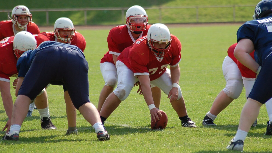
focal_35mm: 302
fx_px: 2178
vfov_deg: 4.0
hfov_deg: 7.1
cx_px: 147
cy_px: 61
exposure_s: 1/1000
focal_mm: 170
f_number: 4.8
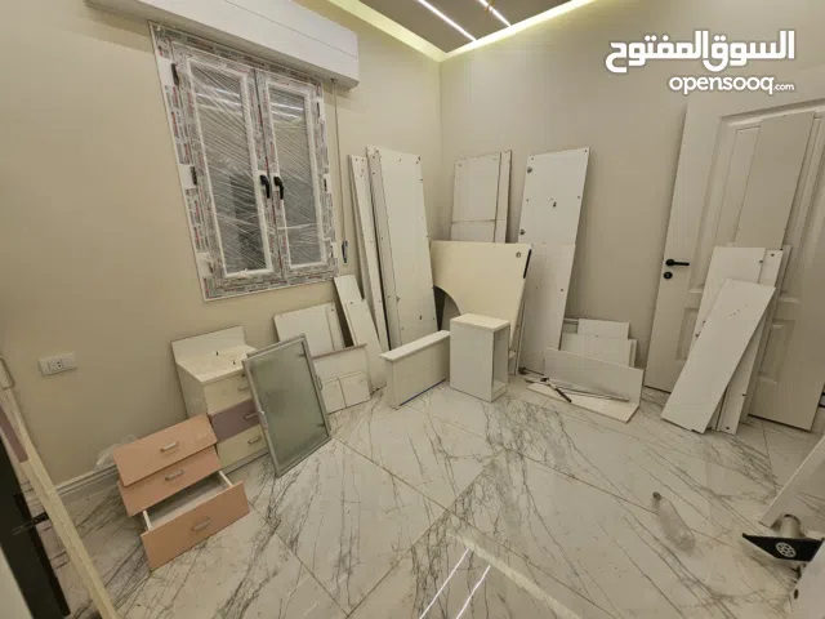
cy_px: 310
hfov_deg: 106.2
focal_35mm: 13
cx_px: 412
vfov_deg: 89.9
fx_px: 310
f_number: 2.2
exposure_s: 1/100
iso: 64
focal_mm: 2.2
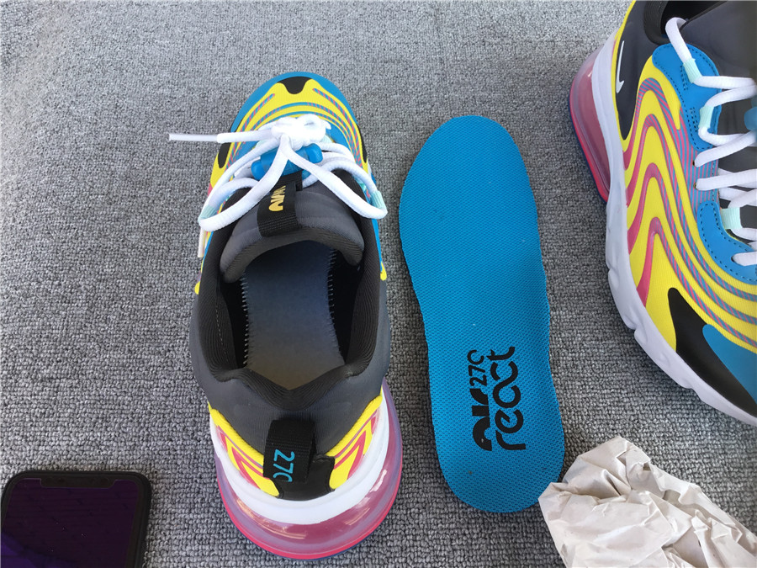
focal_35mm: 31
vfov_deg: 45.4
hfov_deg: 58.4
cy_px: 284
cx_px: 378
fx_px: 678
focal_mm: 3.3
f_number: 2.4
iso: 25
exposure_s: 1/112
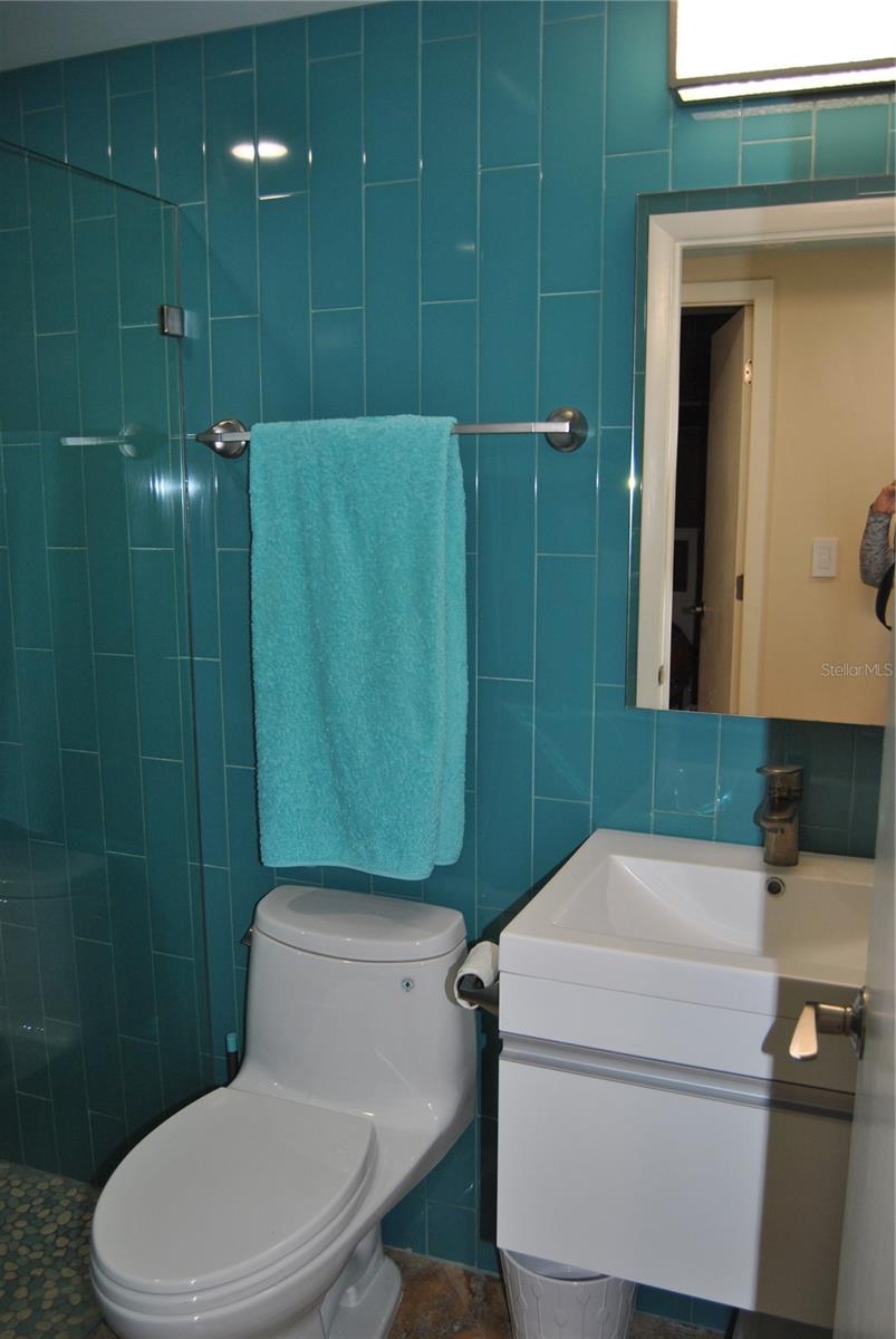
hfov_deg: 45.8
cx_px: 448
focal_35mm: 28
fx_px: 1061
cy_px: 670
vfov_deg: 64.5
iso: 200
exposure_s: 1/60
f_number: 3.5
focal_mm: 19
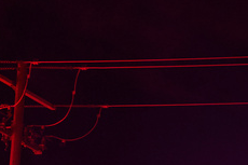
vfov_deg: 9.1
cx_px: 521
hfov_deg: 12.7
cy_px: 364
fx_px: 950
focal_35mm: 138
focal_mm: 31
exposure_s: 1/60
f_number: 2.8
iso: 2000
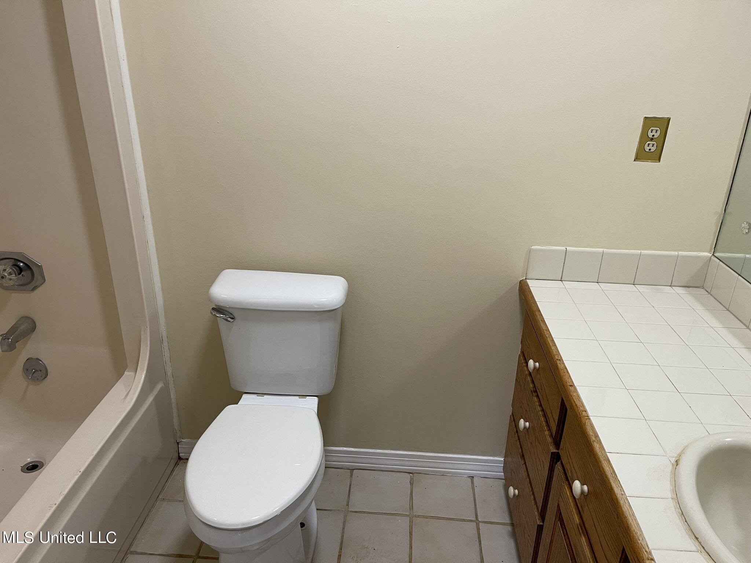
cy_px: 282
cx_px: 376
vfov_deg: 54.9
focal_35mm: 25
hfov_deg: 69.4
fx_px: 542
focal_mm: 5.1
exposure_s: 1/60
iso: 100
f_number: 1.6
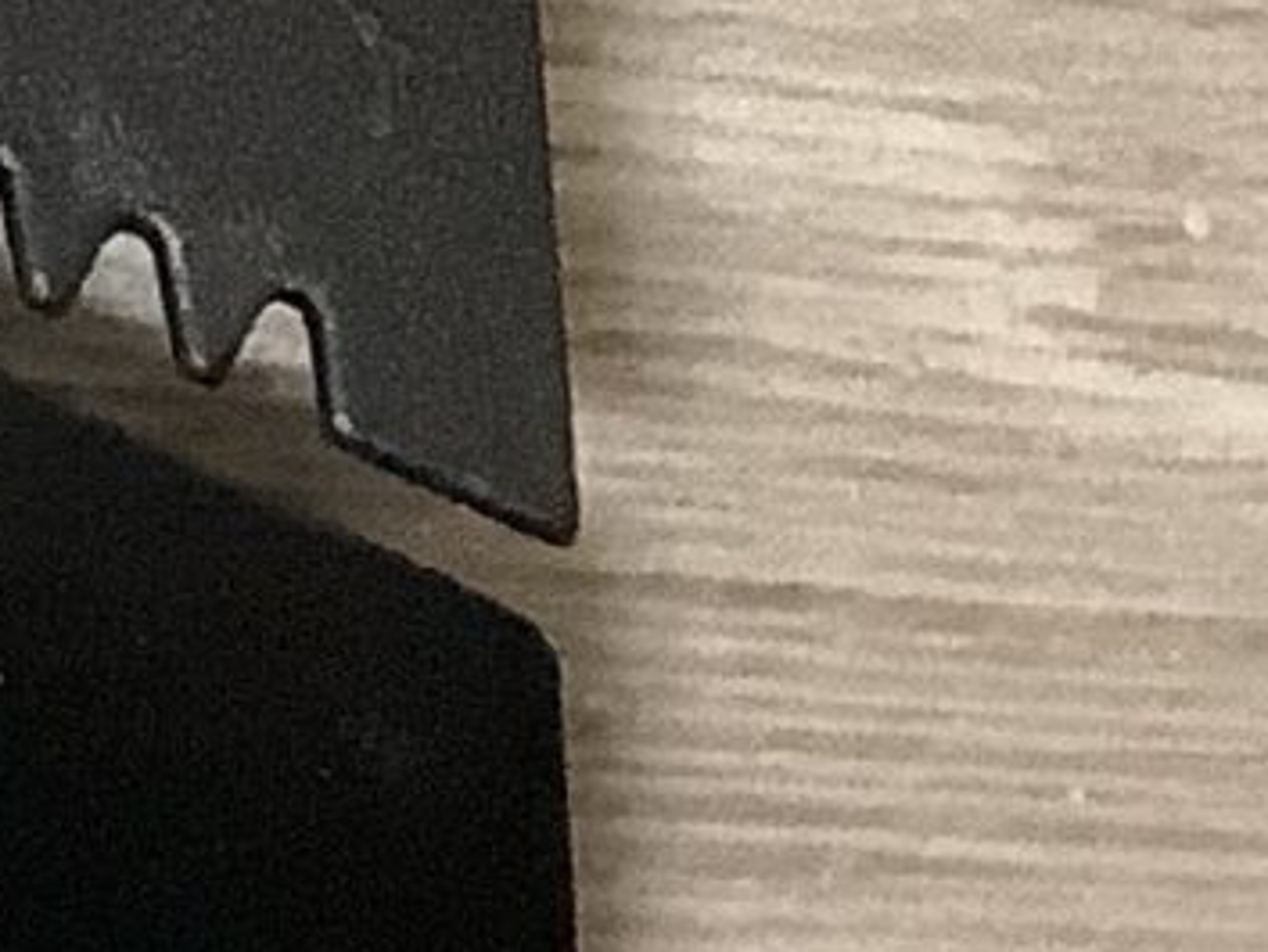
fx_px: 8245
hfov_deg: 7.6
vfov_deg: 6.6
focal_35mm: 225
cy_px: -97
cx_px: -2583
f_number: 2.4
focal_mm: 3.3
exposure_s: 1/60
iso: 250
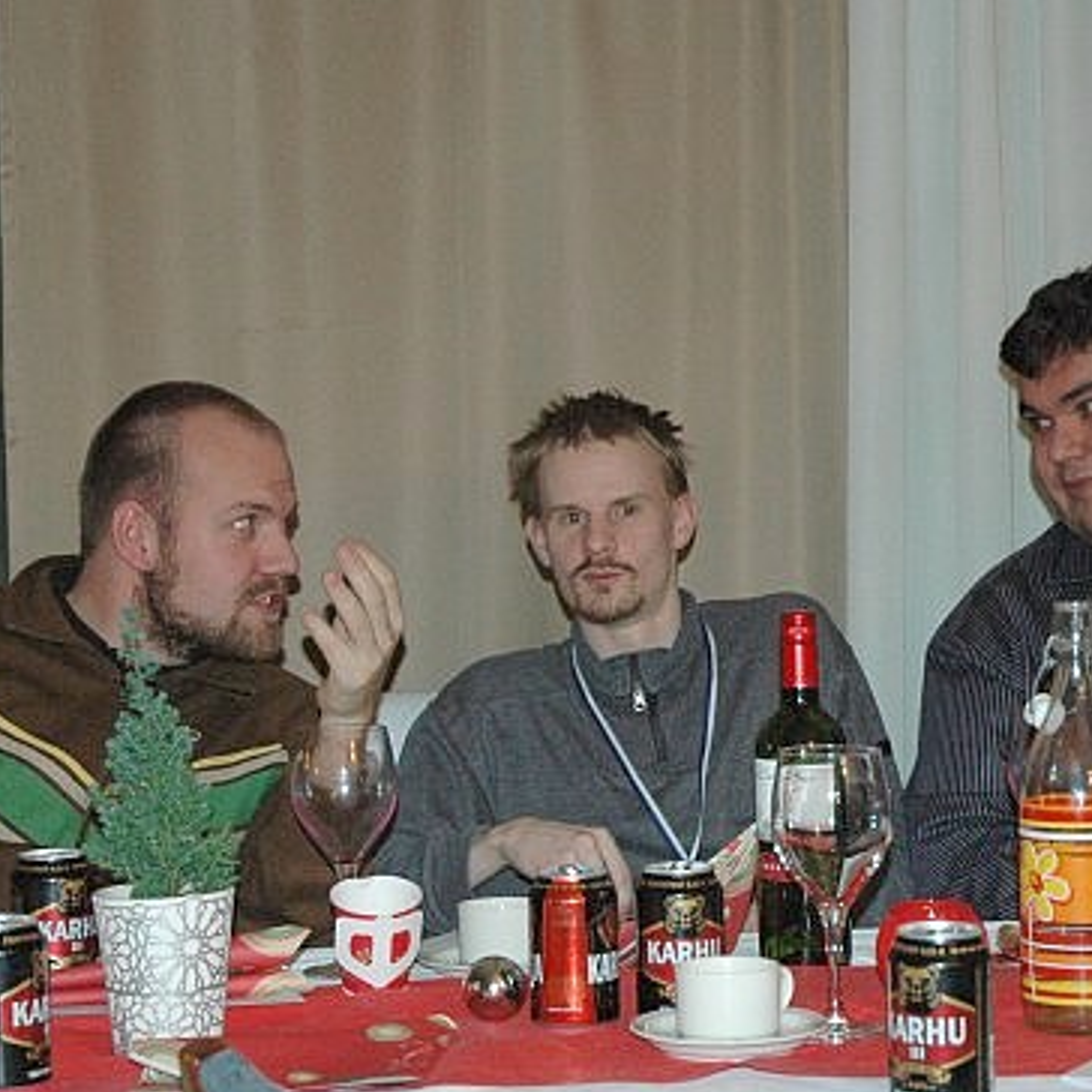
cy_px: 549
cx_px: 630
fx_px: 2855
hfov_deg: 21.6
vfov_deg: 21.7
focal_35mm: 80
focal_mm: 38
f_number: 5
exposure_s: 1/60
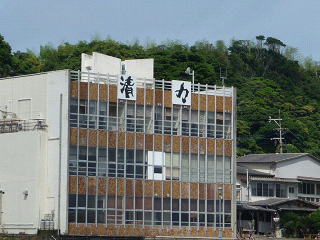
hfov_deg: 11.8
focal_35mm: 168
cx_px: 131
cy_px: 113
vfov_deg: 8.8
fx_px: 1553
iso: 100
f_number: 4.7
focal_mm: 17.5
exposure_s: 1/800
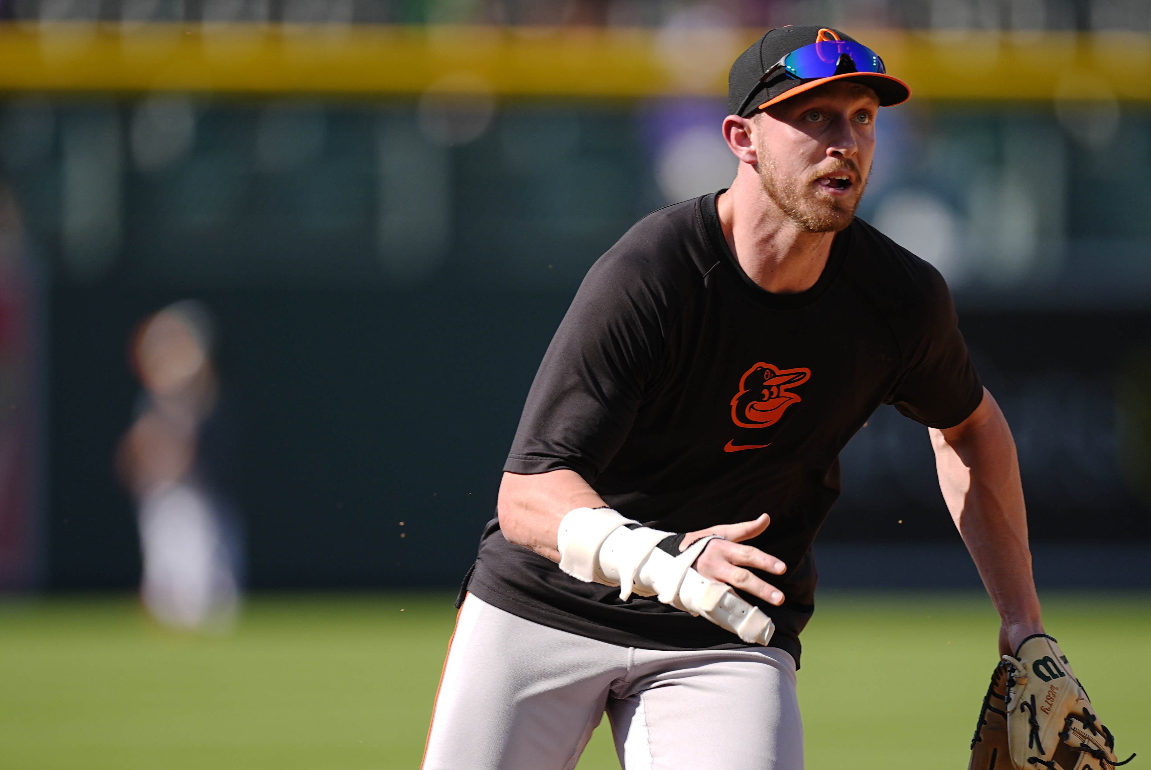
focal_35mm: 900
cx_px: 576
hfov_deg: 2.3
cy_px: 385
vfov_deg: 1.5
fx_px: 28800
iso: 200
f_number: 4
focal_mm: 600
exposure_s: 1/1250
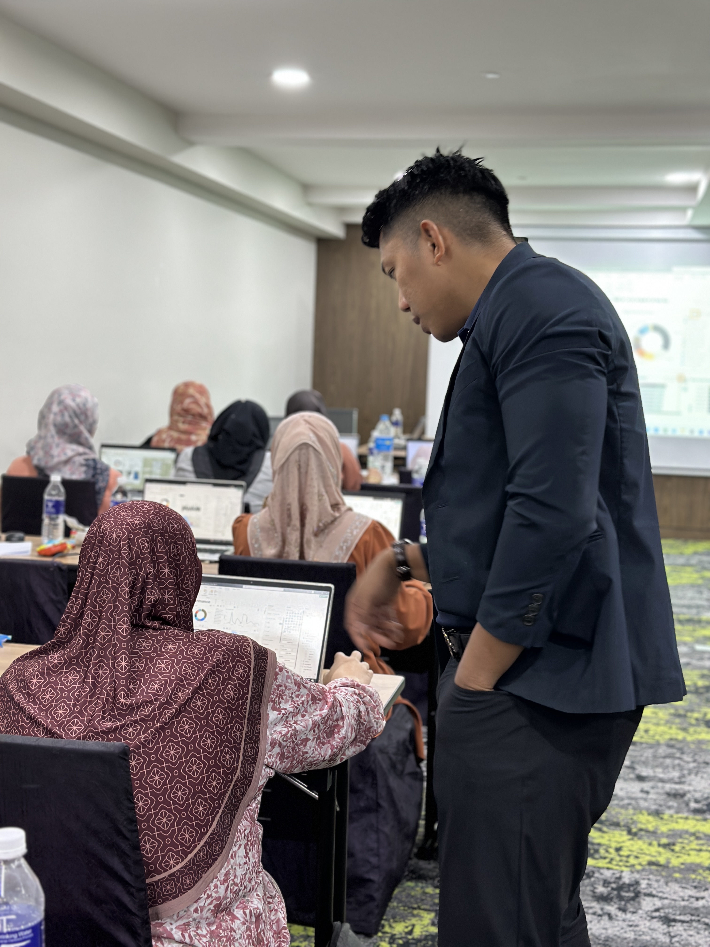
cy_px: 474
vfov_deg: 39.7
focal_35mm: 48
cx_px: 355
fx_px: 1313
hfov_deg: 30.3
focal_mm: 6.86
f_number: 1.78
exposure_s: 1/50
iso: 200
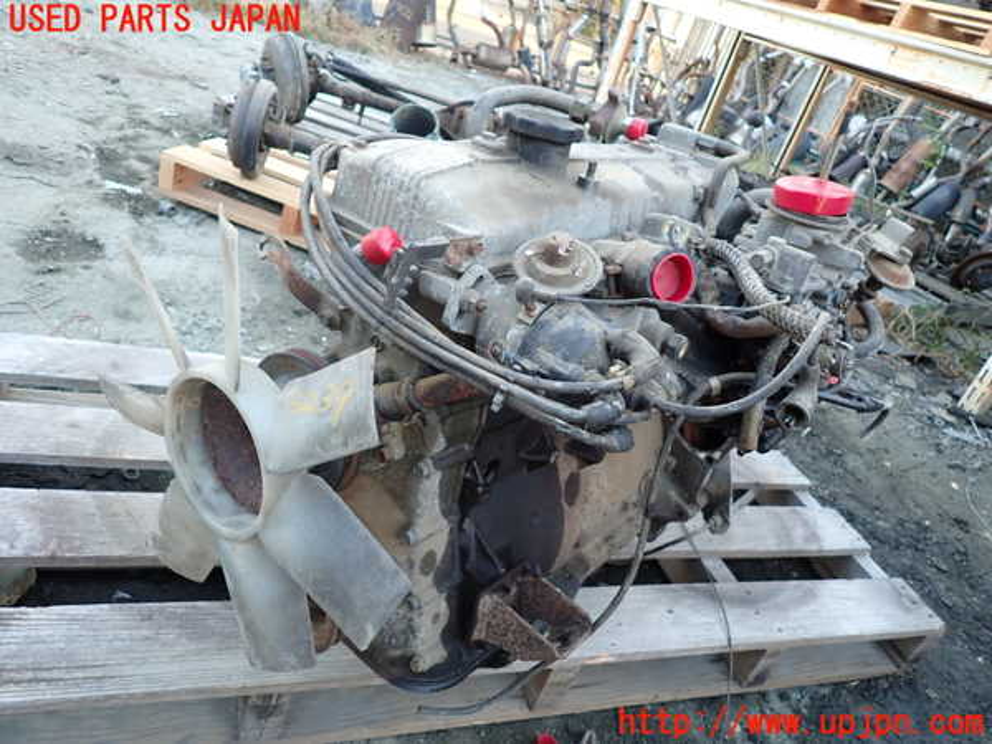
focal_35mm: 25
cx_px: 496
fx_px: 716
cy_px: 372
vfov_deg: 54.9
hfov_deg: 69.4
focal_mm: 4.5
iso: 160
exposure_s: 1/60
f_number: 2
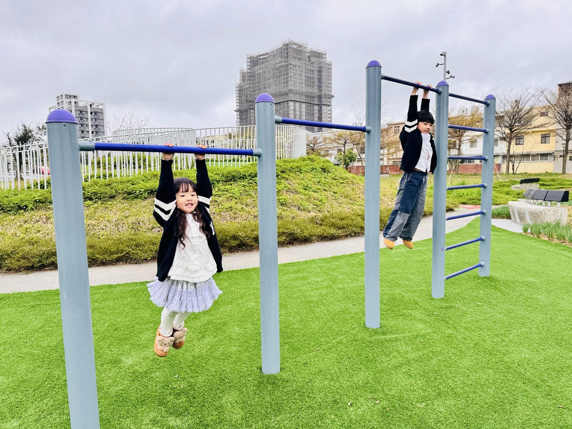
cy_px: 214
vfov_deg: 56.8
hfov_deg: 71.6
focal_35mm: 24
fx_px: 397
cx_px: 286
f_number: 1.78
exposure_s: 1/312
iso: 80
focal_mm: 6.76
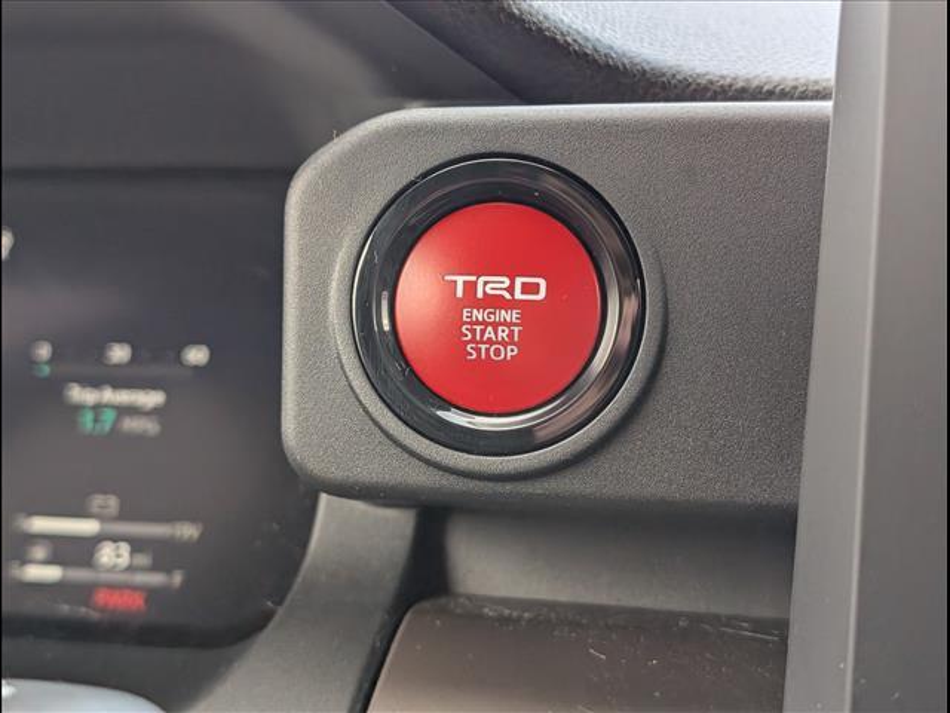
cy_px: 356
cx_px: 475
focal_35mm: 49
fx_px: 1345
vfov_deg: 29.7
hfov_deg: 38.9
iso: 323
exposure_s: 1/588
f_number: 1.68
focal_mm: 6.9
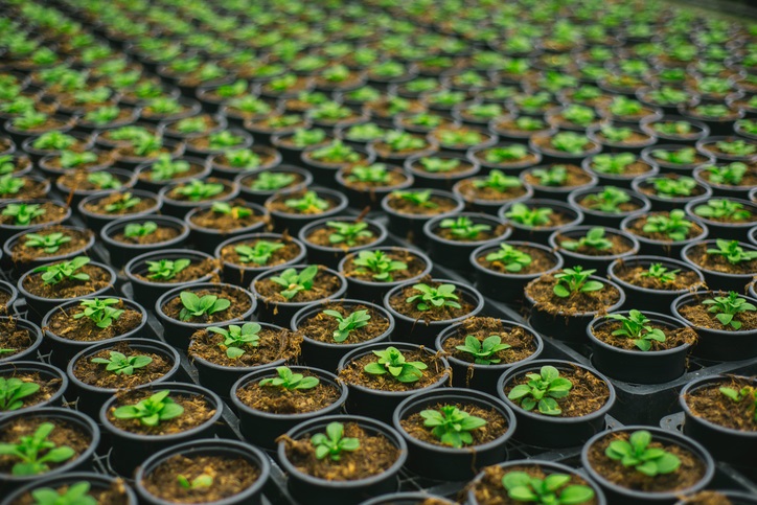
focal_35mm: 50
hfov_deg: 39.6
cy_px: 252
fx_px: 1052
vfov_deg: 27.0
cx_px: 378
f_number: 2.5
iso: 100
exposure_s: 1/1600
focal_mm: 50
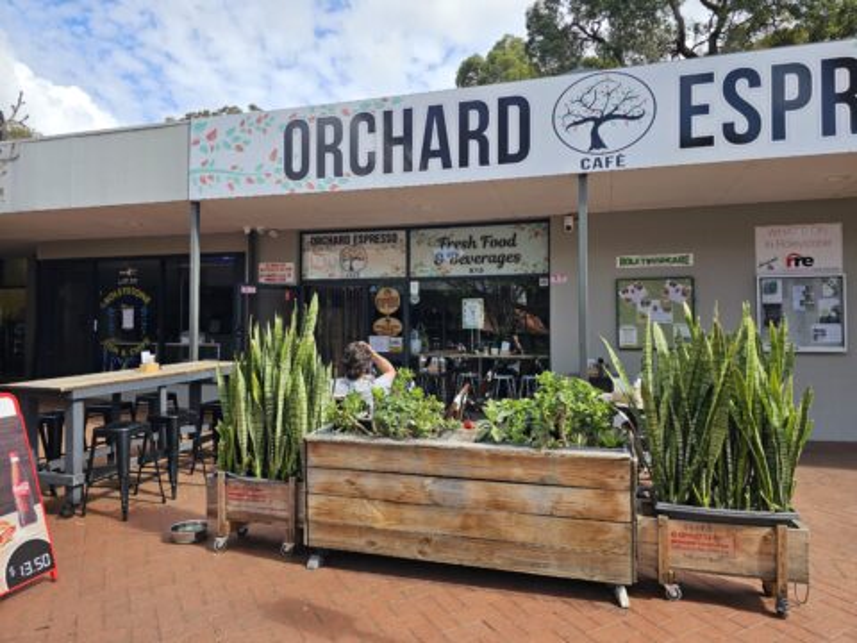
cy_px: 322
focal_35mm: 23
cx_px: 428
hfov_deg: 73.9
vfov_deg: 58.9
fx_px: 569
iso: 10
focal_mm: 6.3
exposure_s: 1/407
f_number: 1.7
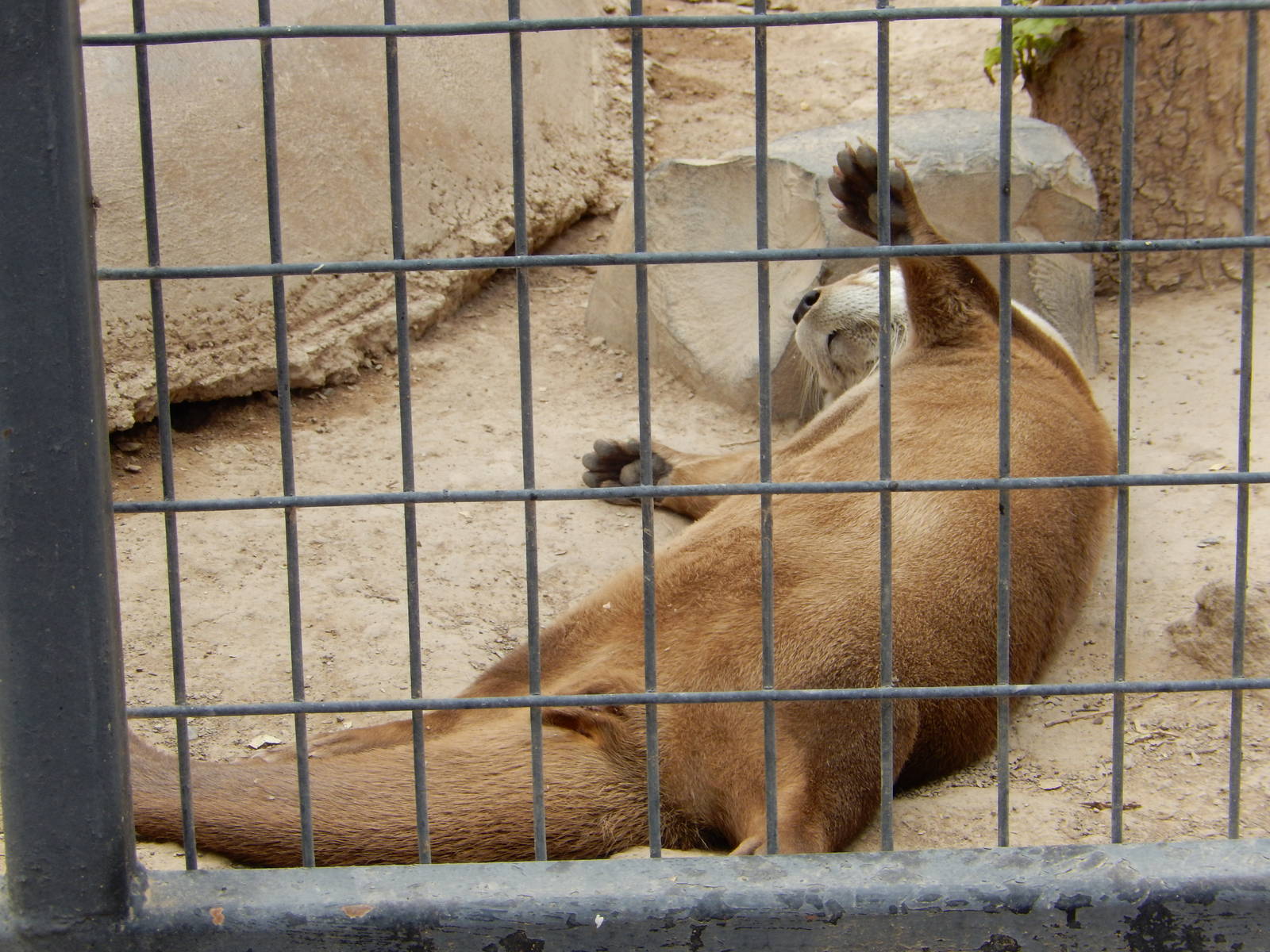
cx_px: 635
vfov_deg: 11.1
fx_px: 4916
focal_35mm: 134
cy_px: 476
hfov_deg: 14.7
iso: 125
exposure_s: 1/30
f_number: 5.6
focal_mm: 24.1
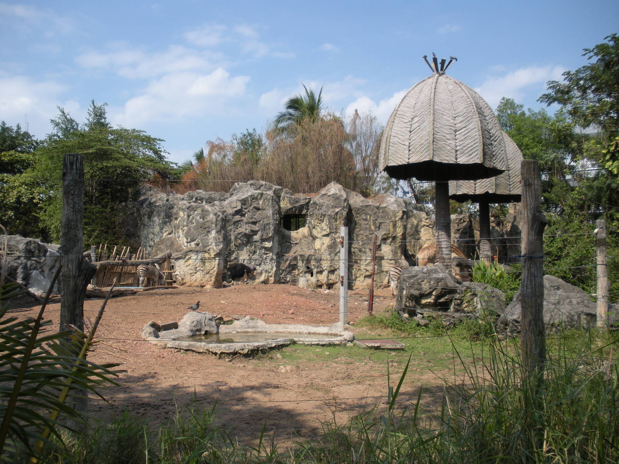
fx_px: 644
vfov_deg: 39.7
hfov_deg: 51.4
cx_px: 310
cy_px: 232
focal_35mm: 36
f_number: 3.5
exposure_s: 1/589
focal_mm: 6.3
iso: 64
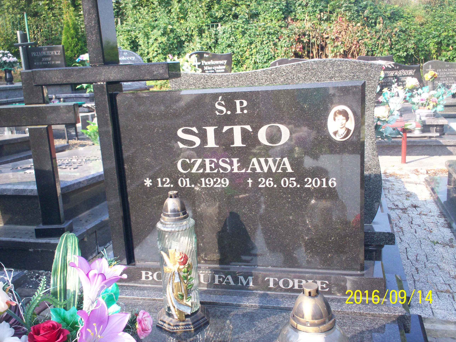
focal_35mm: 36
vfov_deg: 39.7
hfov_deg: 51.4
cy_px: 171
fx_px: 474
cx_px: 228
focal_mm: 6
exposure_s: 1/86
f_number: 4.5
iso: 100
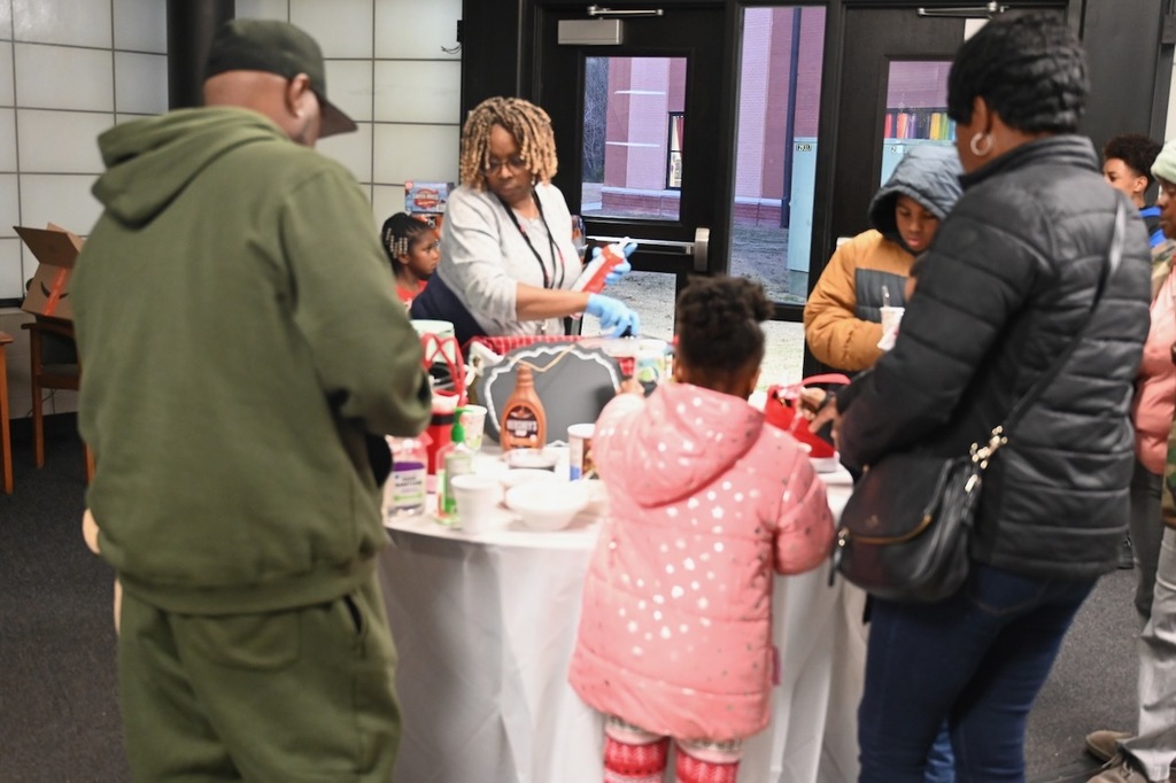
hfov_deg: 48.5
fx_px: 1306
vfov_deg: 33.4
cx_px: 588
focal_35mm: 40
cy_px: 392
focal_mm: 40
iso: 5000
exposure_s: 1/60
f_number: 4
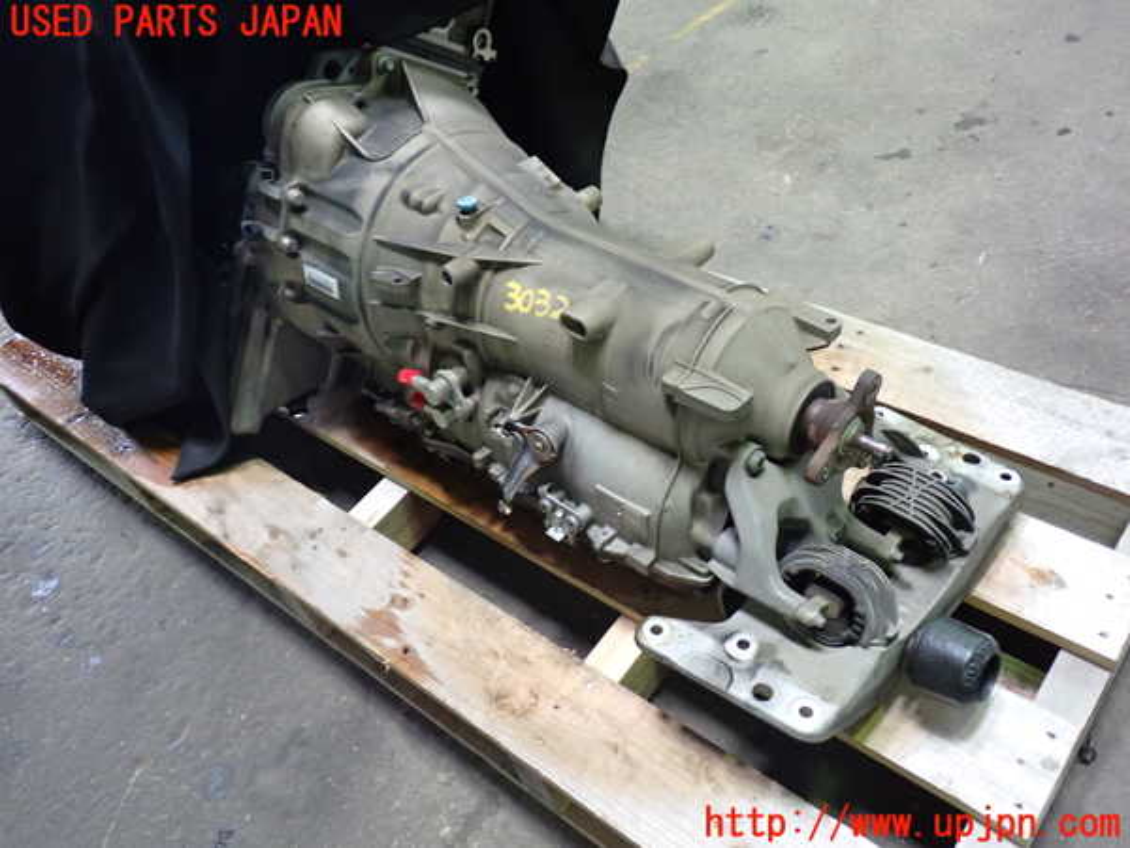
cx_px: 565
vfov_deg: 46.8
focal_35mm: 30
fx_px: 979
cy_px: 424
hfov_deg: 60.0
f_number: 2.3
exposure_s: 1/30
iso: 320
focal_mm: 5.4
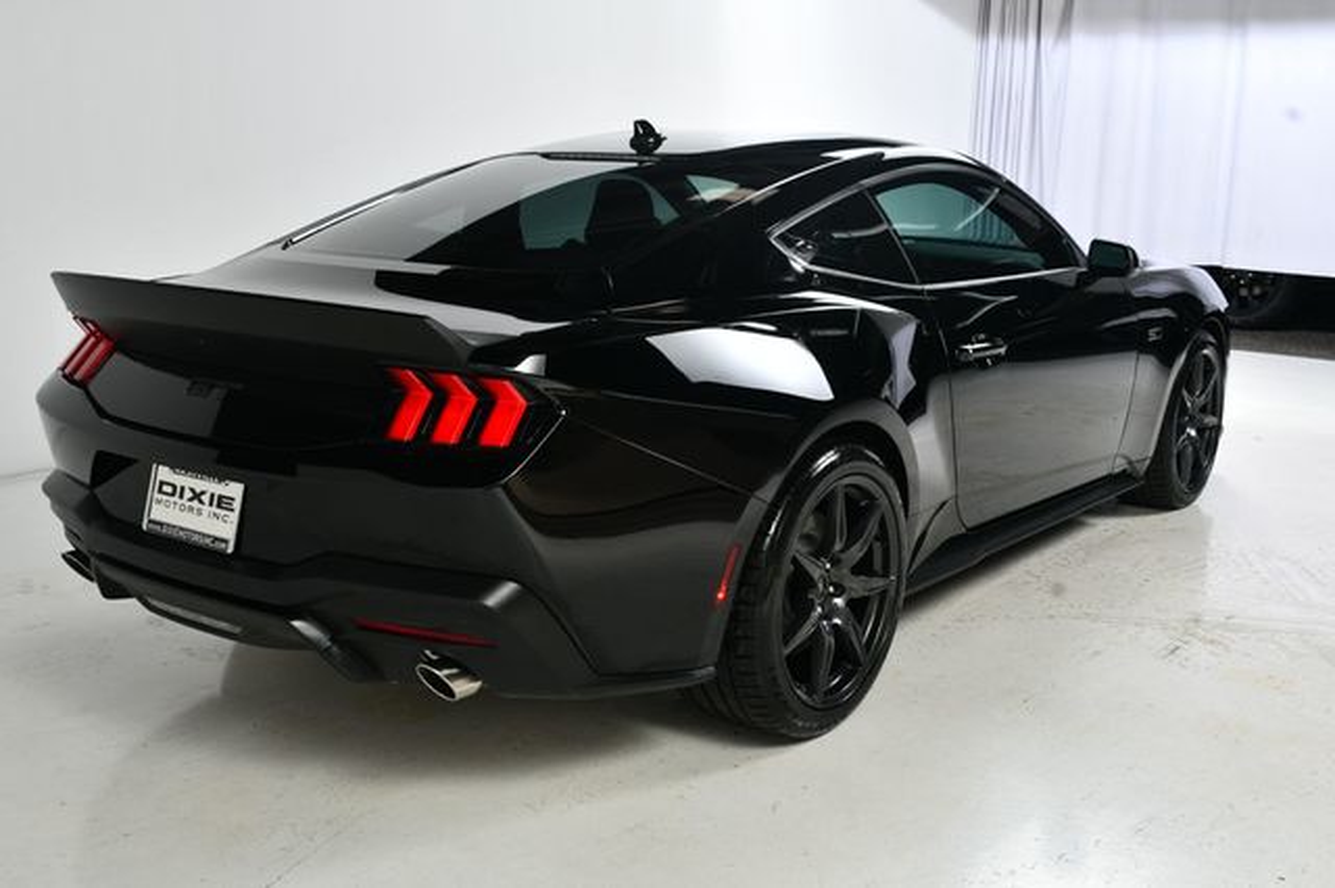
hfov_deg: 49.6
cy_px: 444
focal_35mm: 39
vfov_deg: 34.2
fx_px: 1445
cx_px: 668
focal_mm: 26
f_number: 10
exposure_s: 1/160
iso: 100
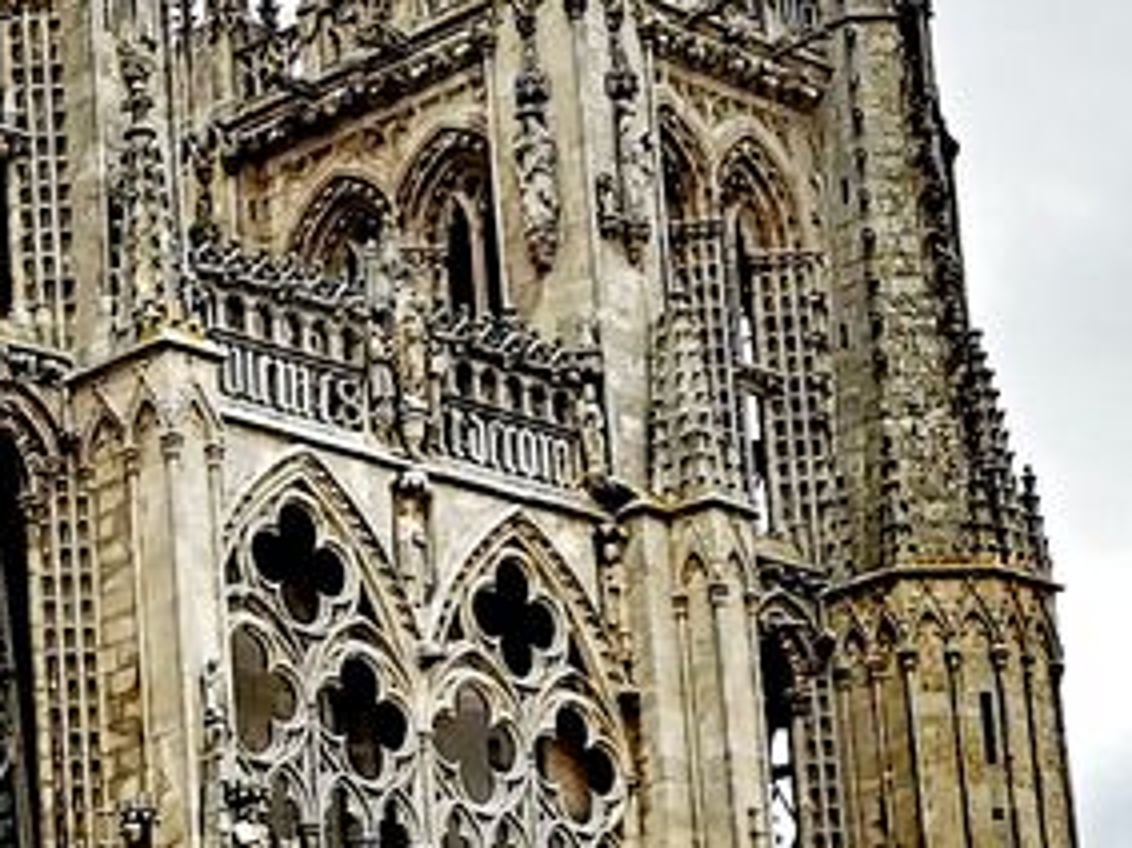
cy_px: 802
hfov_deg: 13.3
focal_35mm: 143
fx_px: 4674
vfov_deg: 10.3
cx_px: -316
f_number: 1.8
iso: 50
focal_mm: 3.95
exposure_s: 3
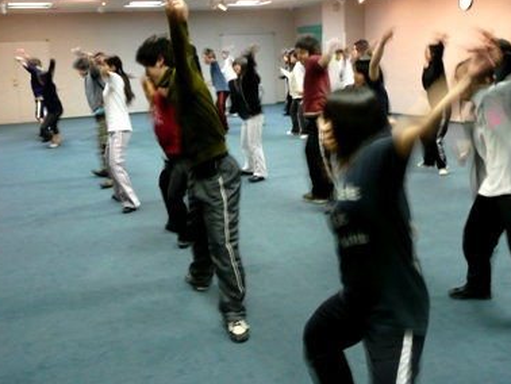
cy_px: 170
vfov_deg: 35.1
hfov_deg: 45.7
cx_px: 250
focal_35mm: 41
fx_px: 606
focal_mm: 5.8
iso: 200
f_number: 3.7
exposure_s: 1/8
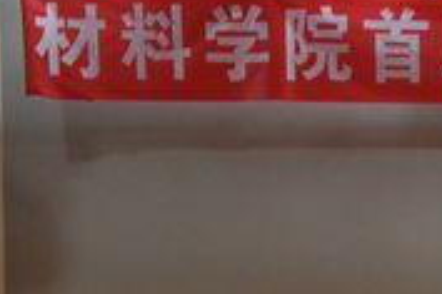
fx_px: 2330
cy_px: 432
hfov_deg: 10.2
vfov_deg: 7.1
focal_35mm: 190
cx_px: 797
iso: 1600
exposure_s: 1/30
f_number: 4.5
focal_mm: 35
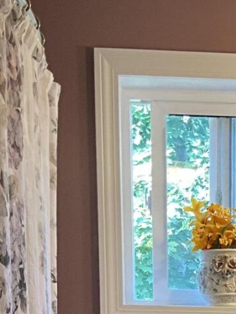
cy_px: 560
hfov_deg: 12.1
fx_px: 1089
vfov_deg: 14.5
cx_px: 282
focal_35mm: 120
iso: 100
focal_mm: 3
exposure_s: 1/60
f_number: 1.8
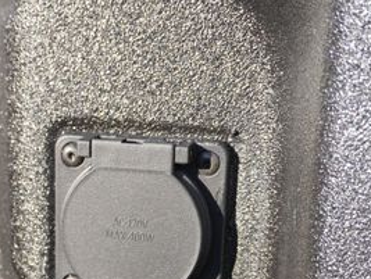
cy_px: 296
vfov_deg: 18.8
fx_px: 816
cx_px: 121
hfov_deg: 25.5
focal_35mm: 76
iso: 100
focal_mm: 22
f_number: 4.5
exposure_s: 1/200
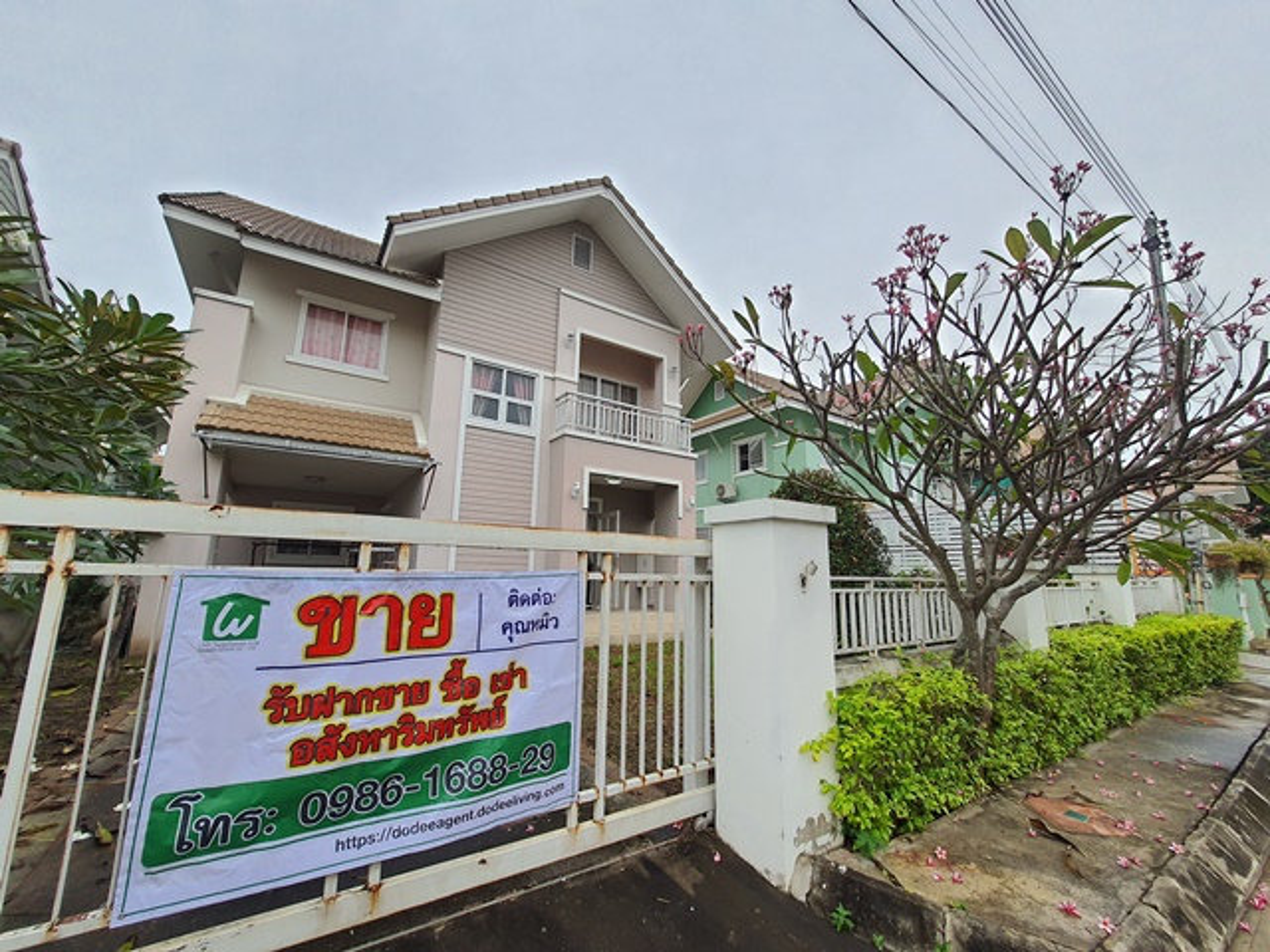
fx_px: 477
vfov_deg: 89.9
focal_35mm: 13
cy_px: 476
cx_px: 635
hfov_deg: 106.2
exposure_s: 1/239
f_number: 2.2
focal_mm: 1.74
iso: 50
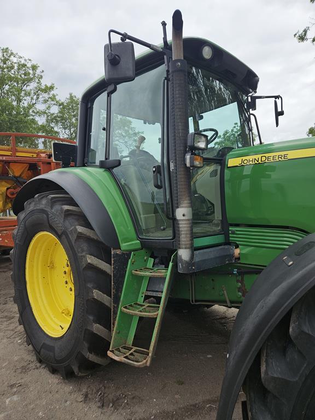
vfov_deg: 73.9
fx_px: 279
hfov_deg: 58.9
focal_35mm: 23
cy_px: 210
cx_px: 158
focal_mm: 5.4
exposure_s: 1/1117
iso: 25
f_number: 1.8
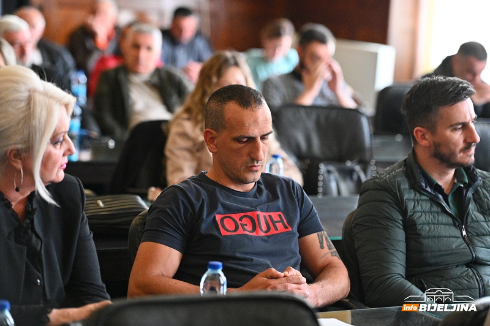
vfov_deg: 11.4
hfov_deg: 17.1
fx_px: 1632
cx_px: 245
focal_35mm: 120
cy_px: 163
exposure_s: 1/640
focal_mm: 120
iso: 8000
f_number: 3.5
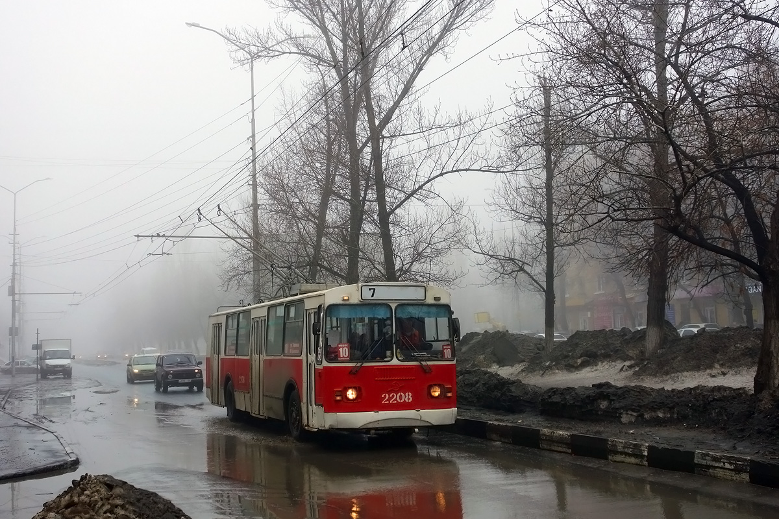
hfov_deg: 54.4
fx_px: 757
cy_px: 260
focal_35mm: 35
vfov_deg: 37.9
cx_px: 390
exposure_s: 1/500
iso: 125
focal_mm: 13.09
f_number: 3.2
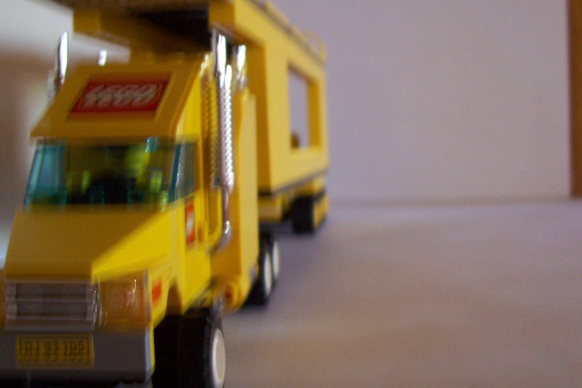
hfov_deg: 42.7
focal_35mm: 46
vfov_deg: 29.1
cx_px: 327
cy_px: 142
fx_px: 744
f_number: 2.7
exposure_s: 1/8
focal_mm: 5.6
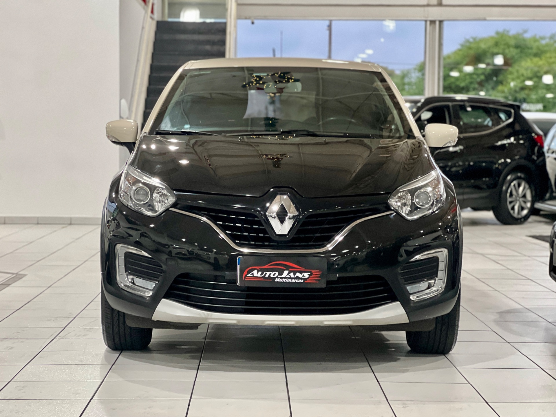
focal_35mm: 77
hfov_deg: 25.3
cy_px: 208
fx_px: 1237
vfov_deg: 19.1
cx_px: 278
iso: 320
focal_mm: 9
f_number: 2.8
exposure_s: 1/40
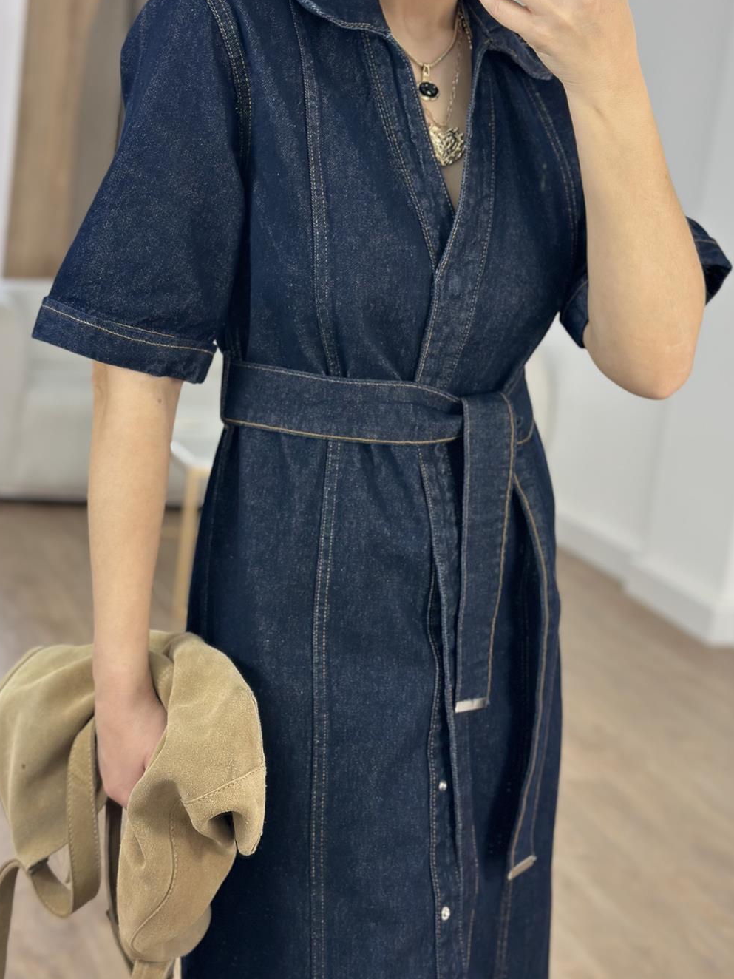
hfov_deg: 25.2
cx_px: 364
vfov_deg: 33.2
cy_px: 441
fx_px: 1640
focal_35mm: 58
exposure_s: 1/100
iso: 80
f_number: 1.78
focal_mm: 6.86
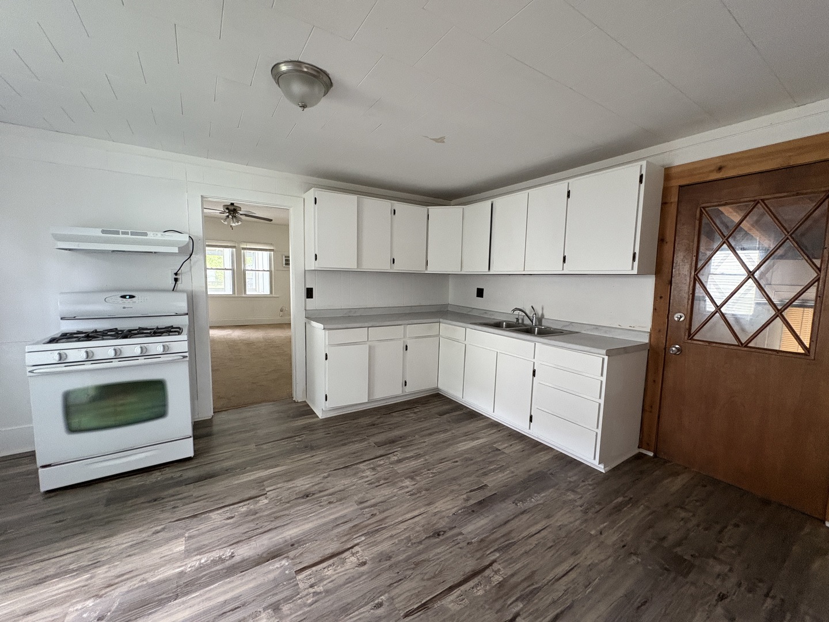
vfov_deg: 85.7
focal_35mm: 14
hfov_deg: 102.1
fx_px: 335
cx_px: 414
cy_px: 311
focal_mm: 2.22
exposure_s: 1/60
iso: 400
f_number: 2.2
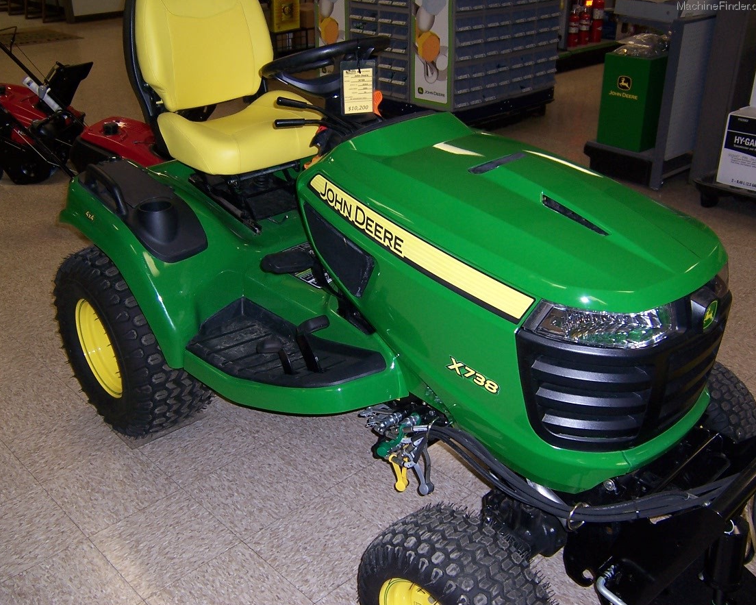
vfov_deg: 42.2
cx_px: 362
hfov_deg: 51.5
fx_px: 783
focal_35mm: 35
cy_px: 303
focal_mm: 5.5
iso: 80
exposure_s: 1/60
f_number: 2.8
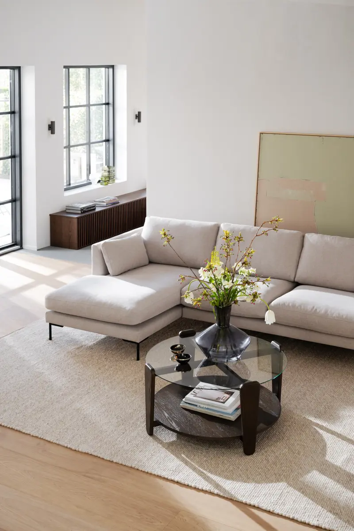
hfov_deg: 30.5
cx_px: 177
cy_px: 266
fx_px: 649
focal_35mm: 44
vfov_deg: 44.5
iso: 320
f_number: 5.6
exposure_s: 1/40
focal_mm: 44
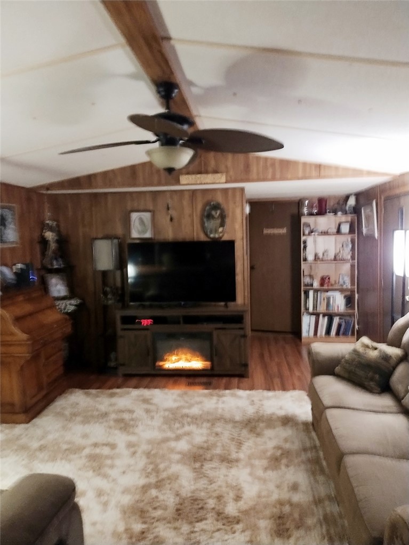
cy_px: 272
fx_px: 394
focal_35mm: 25
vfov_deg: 69.4
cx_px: 204
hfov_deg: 54.9
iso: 678
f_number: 1.7
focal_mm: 4.71
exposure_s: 1/20
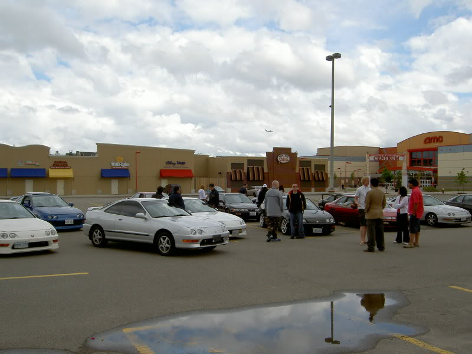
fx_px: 464
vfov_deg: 41.8
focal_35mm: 34
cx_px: 236
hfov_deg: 54.0
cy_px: 177
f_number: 4.7
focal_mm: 5.6
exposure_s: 1/500
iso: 50
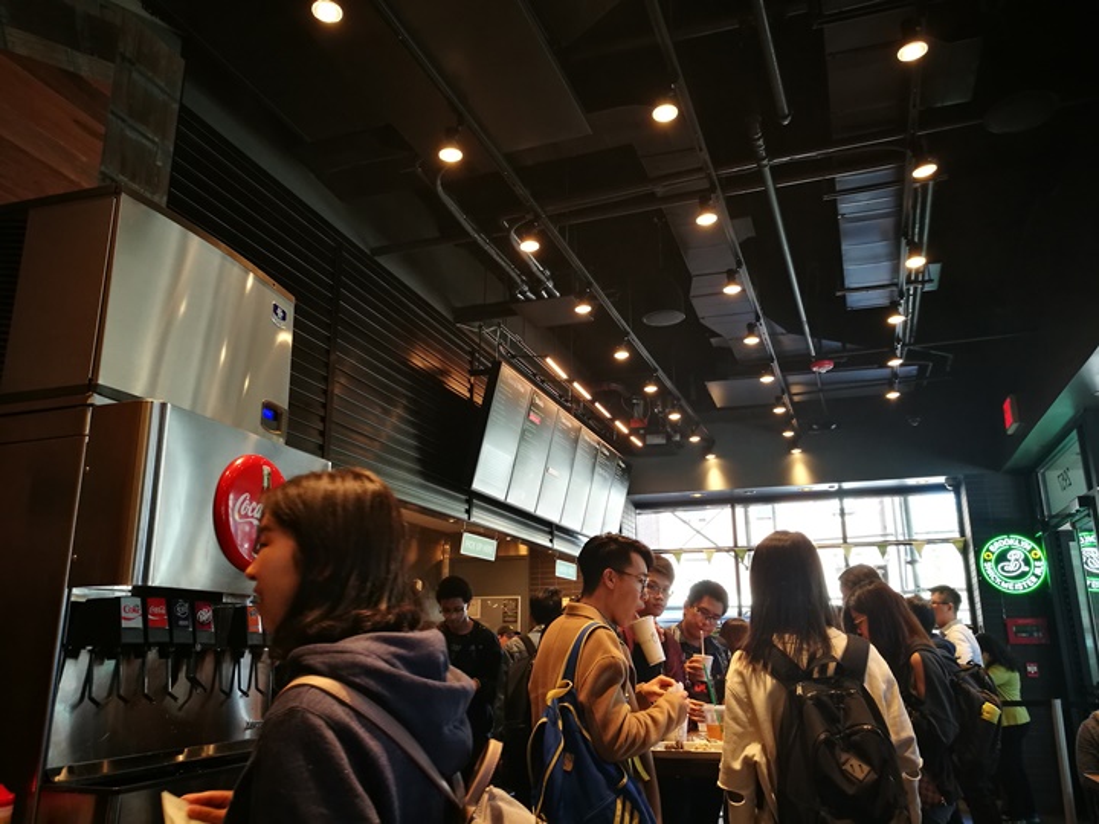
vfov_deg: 51.4
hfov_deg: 65.3
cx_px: 550
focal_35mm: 27
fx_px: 857
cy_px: 412
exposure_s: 1/40
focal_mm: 4.5
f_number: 2.2
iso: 200
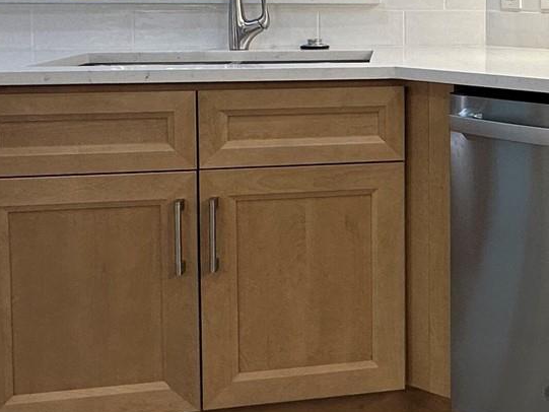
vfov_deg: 26.5
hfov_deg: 31.5
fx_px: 841
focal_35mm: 53
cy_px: 36
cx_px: 622
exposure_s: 1/120
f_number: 2.2
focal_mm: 2.22
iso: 64
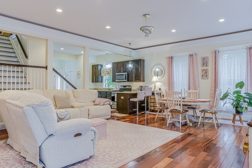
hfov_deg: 73.7
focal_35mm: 24
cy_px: 84
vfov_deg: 53.2
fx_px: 168
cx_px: 126
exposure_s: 1/30
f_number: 8
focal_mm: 24
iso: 100
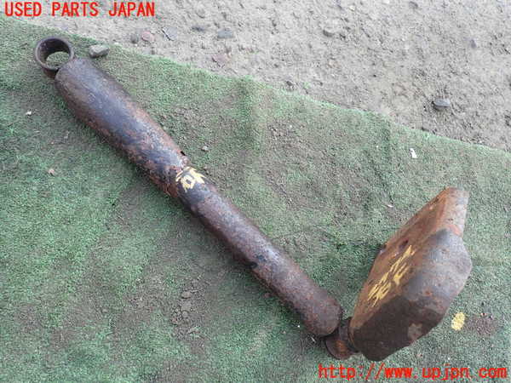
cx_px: 256
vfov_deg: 54.9
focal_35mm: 25
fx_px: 369
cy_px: 192
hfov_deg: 69.4
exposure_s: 1/80
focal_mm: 4.5
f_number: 2.8
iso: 100
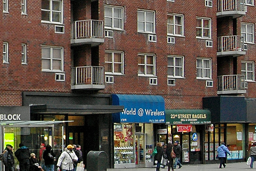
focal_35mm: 73
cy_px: -22
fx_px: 519
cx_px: -137
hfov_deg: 22.3
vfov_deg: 17.9
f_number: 9
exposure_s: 1/60
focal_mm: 14
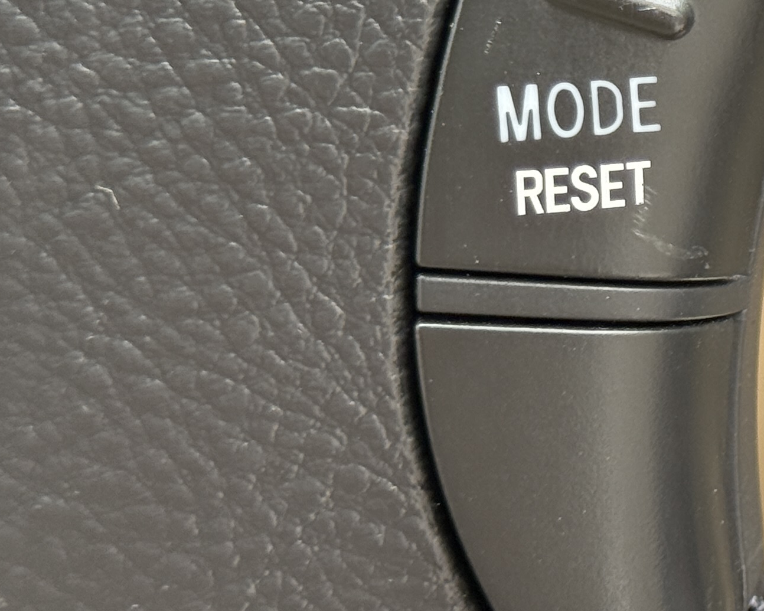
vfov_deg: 10.5
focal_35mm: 146
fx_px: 3301
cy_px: 80
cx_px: 1087
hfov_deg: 12.6
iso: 100
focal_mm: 6.76
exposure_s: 1/238
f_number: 1.78
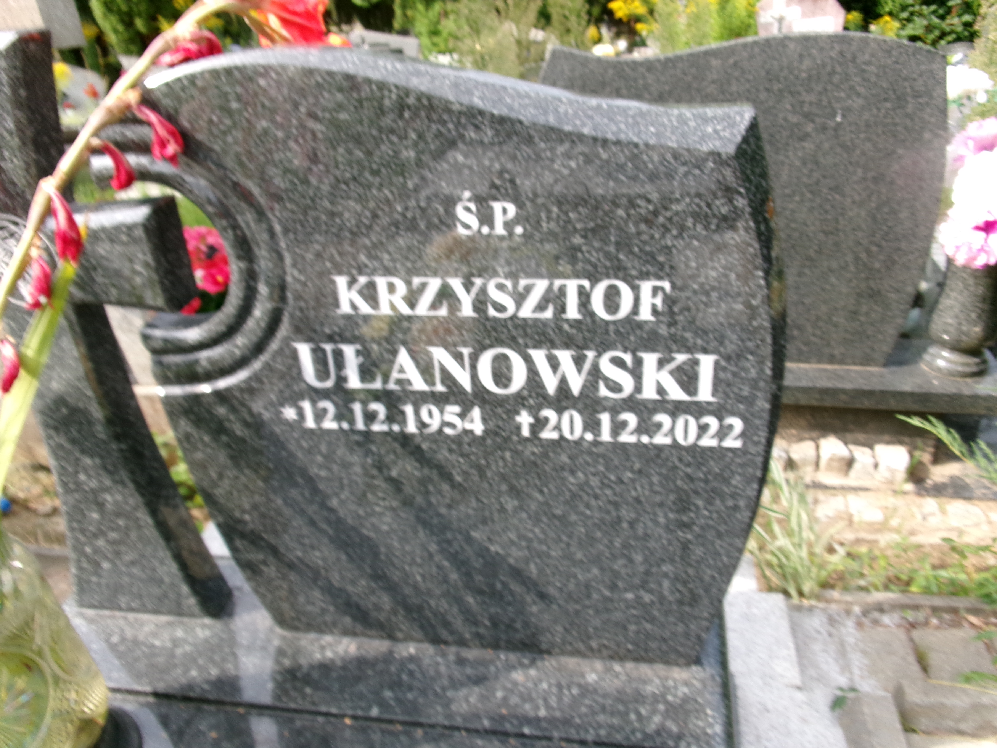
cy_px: 374
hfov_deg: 63.4
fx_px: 806
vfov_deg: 49.7
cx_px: 498
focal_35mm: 28
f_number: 10.8
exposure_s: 1/38
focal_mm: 5.1
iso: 100
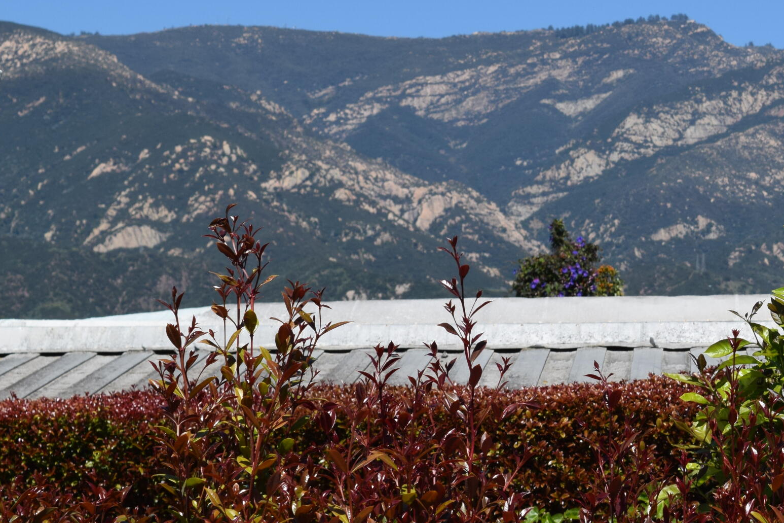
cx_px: 732
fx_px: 3483
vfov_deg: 8.6
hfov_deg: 12.7
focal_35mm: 160
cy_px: 132
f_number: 11
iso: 200
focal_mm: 55
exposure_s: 1/500
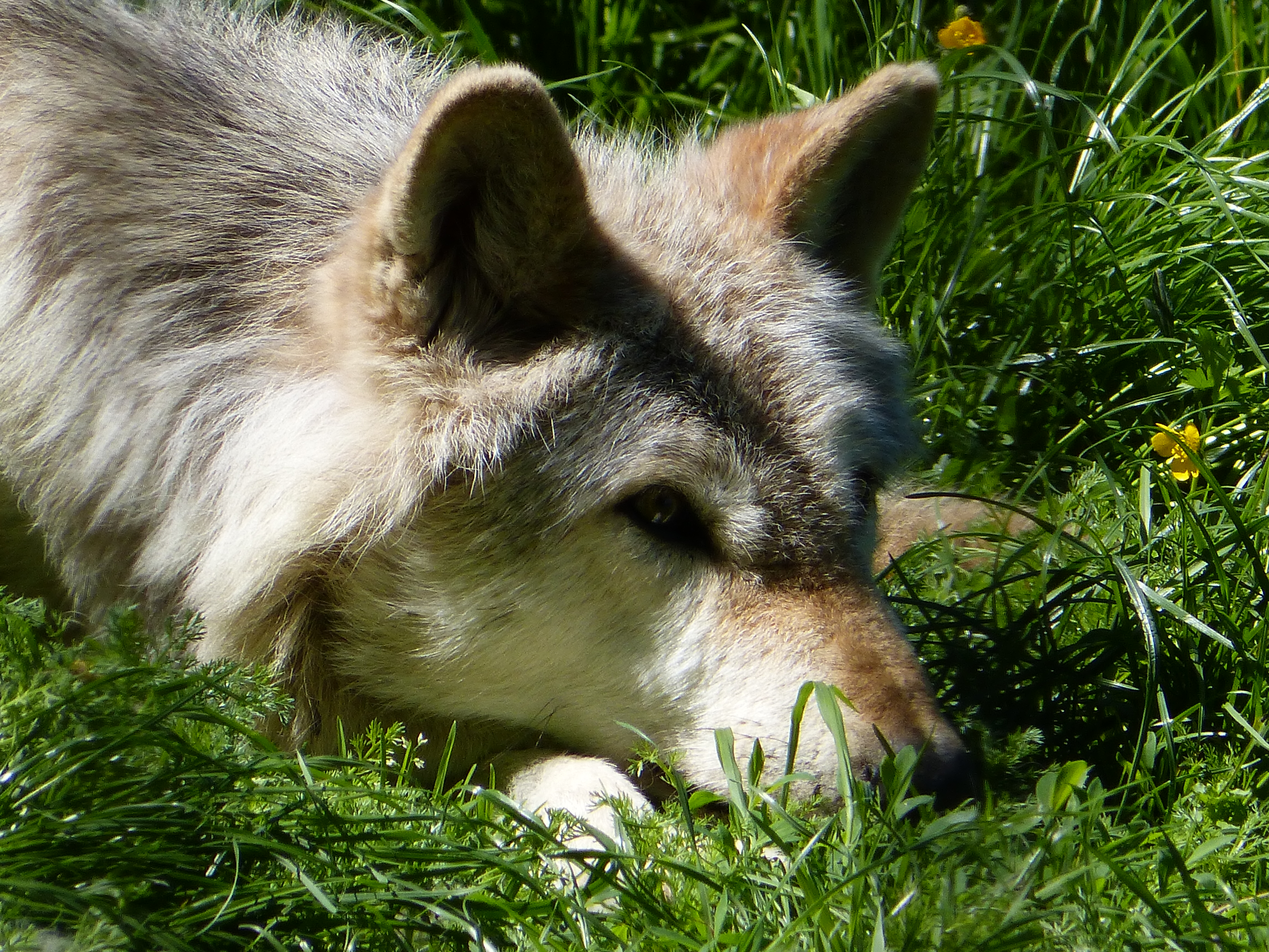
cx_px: 634
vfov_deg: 1.2
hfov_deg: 1.7
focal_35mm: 1200
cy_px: 476
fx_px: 43991
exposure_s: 1/400
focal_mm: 108
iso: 100
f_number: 5.2
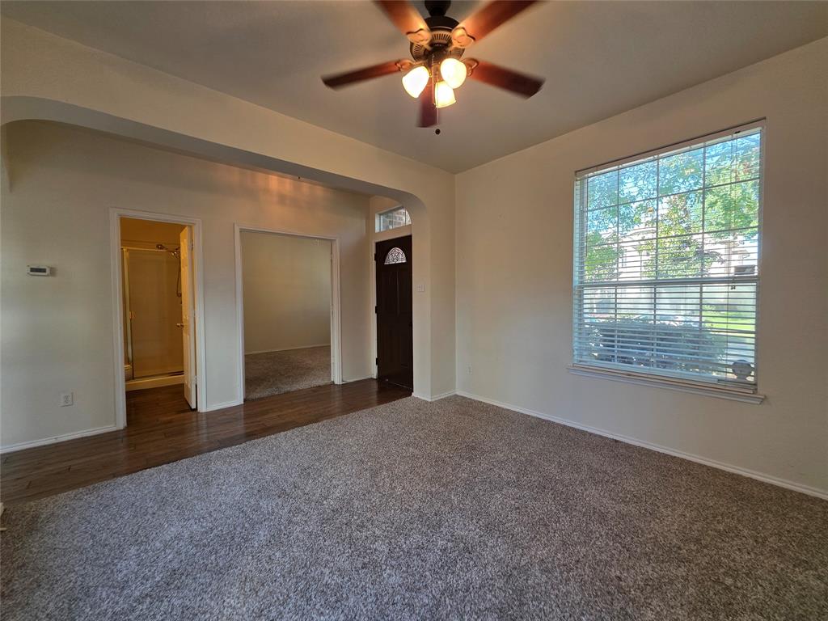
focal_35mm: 13
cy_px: 310
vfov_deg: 89.9
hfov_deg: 106.2
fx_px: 311
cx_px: 414
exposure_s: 1/120
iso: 125
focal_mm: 2.2
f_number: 1.9
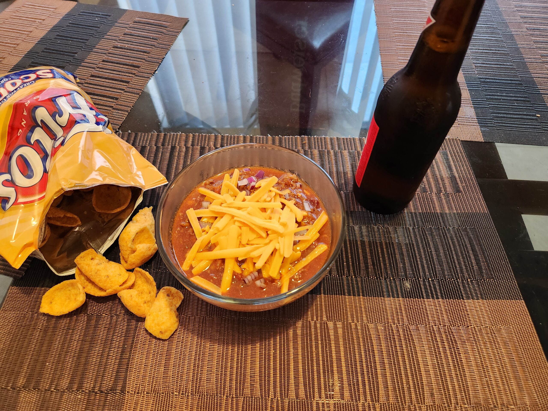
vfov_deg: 58.9
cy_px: 206
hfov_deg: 73.9
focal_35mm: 23
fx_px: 364
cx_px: 274
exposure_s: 1/60
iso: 640
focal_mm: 5.4
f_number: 1.8
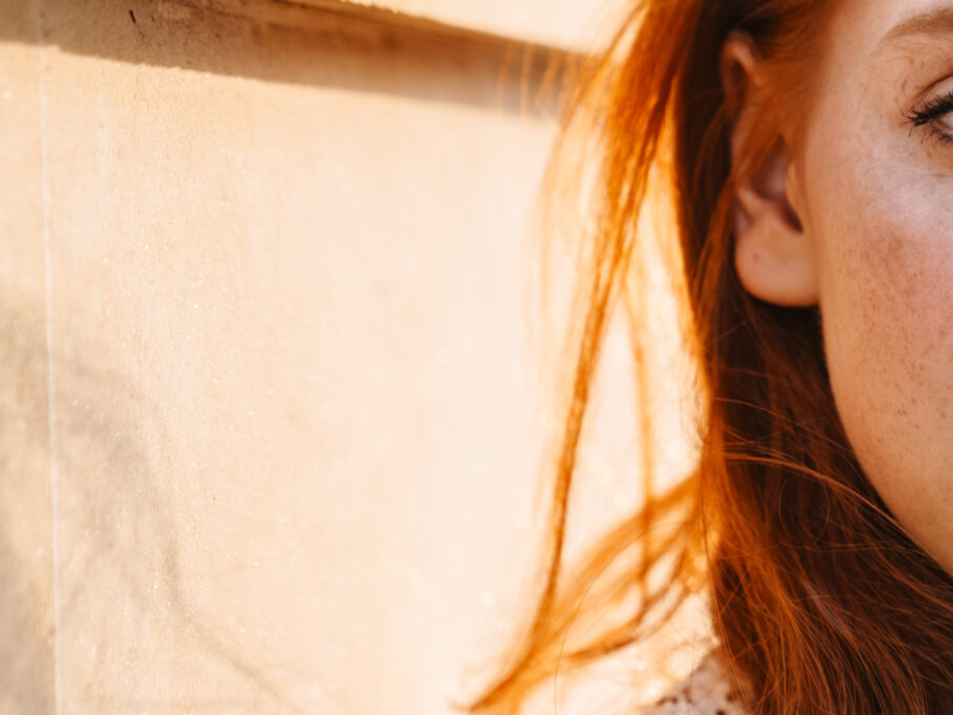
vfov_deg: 9.2
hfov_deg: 11.9
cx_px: 1163
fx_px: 4460
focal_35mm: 162
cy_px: 338
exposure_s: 1/250
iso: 250
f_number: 3.5
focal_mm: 60
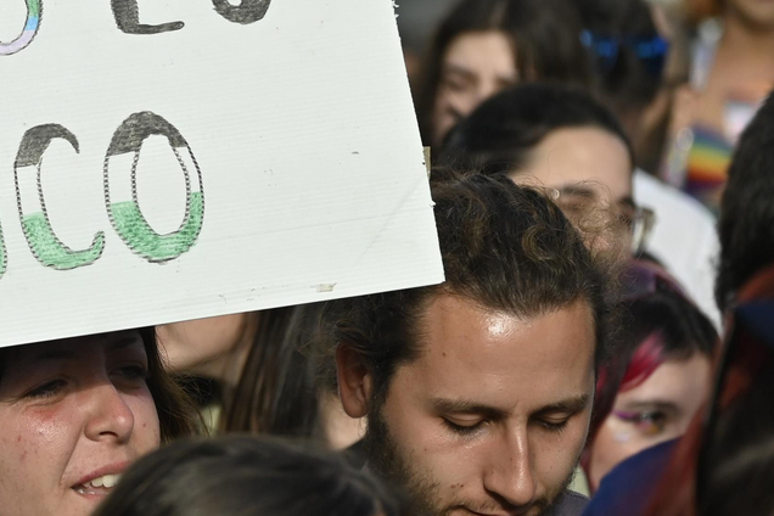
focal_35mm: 547
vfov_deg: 2.5
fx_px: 11765
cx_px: -90
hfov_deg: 3.8
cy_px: 175
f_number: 5.6
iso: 100
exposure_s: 1/500
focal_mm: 145
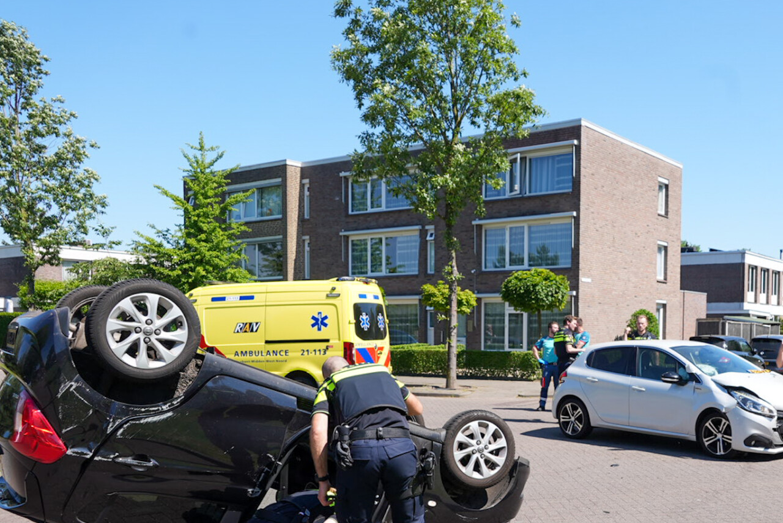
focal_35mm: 36
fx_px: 783
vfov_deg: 36.2
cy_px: 381
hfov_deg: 51.9
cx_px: 533
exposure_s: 1/320
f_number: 7.1
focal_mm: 24
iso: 200
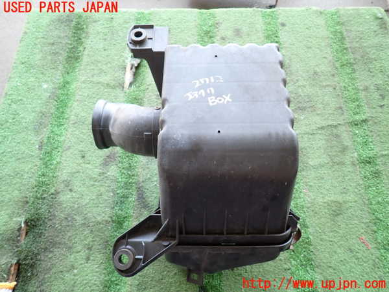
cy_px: 146
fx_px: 281
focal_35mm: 25
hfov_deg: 69.4
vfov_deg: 54.9
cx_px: 194
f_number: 2
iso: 160
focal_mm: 4.5
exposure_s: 1/60
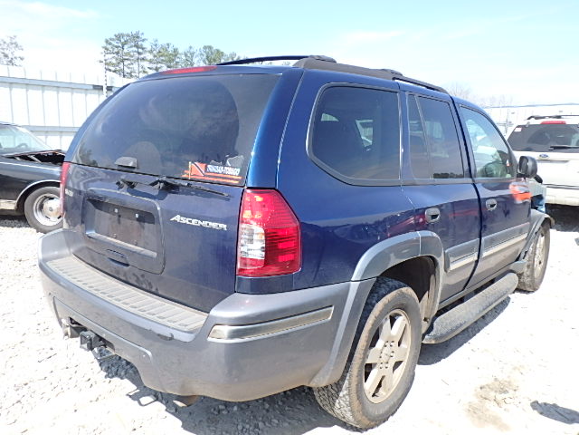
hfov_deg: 63.4
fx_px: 468
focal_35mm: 28
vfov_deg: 49.7
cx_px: 290
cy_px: 218
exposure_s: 1/320
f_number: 4.4
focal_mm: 5
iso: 125
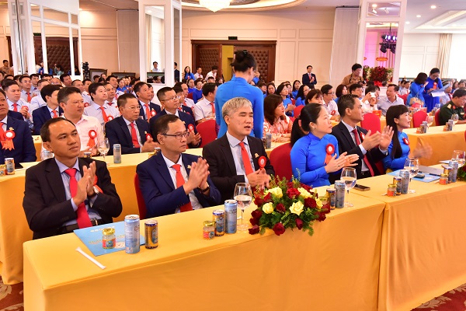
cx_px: 233
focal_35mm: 32
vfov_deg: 41.1
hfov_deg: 58.7
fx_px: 414
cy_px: 156
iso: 3200
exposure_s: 1/40
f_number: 9
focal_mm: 32
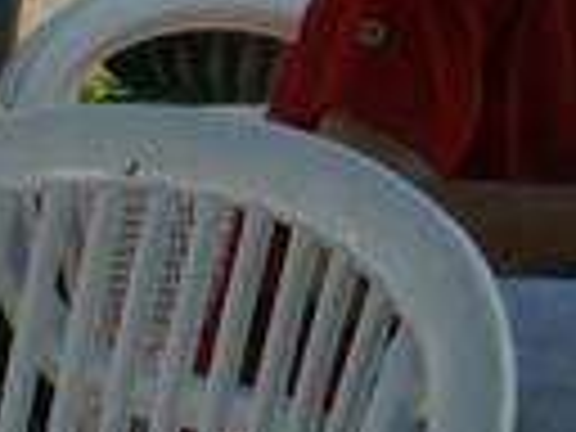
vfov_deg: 4.3
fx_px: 5741
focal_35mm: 345
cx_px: 1134
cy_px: -112
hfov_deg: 5.6
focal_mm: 11.49
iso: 50
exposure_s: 1/125
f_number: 8
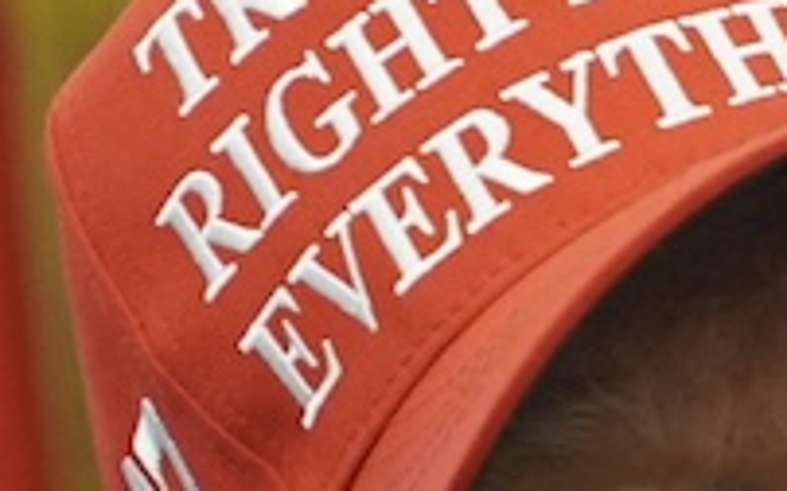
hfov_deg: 2.8
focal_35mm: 741
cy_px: 1454
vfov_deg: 1.8
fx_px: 15884
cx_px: 1255
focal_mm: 70
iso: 2000
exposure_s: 1/320
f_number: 3.2
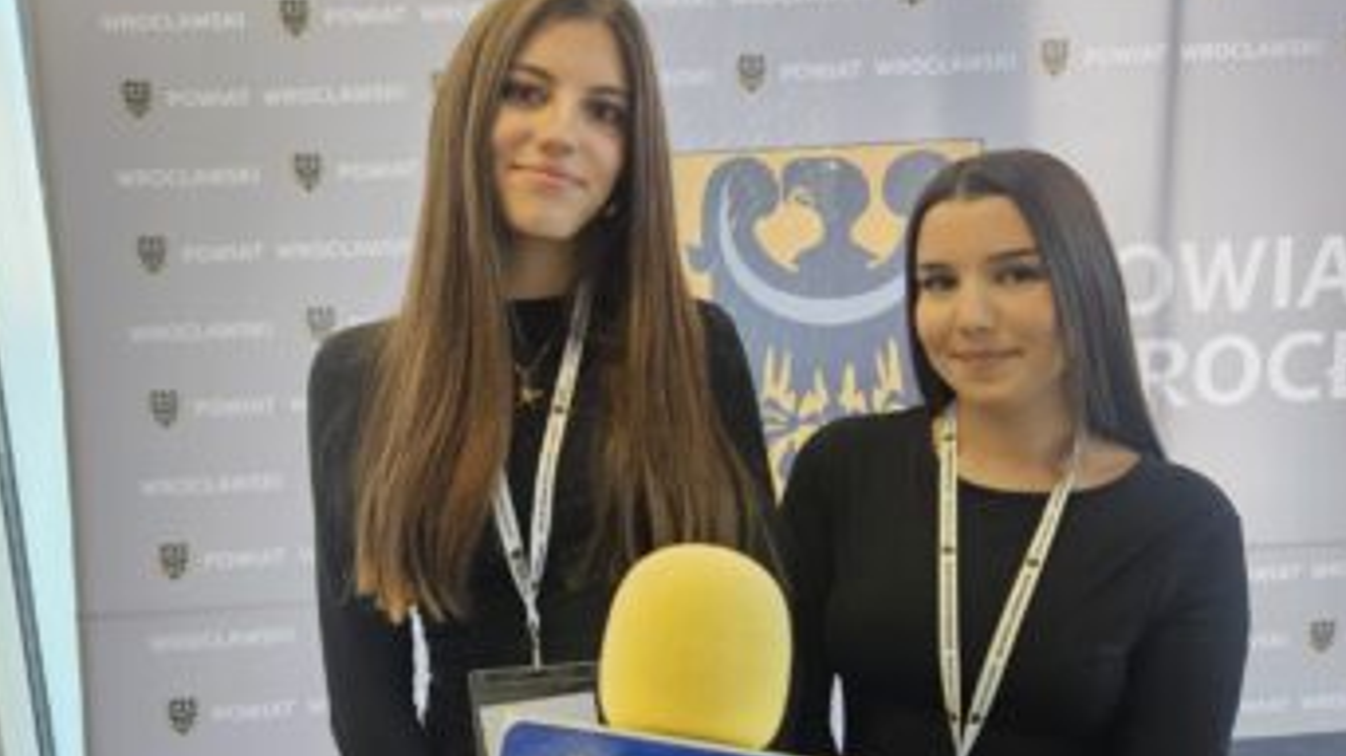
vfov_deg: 44.3
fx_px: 928
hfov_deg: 71.9
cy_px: 410
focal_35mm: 26
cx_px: 679
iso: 320
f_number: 1.8
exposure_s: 1/142
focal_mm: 5.4
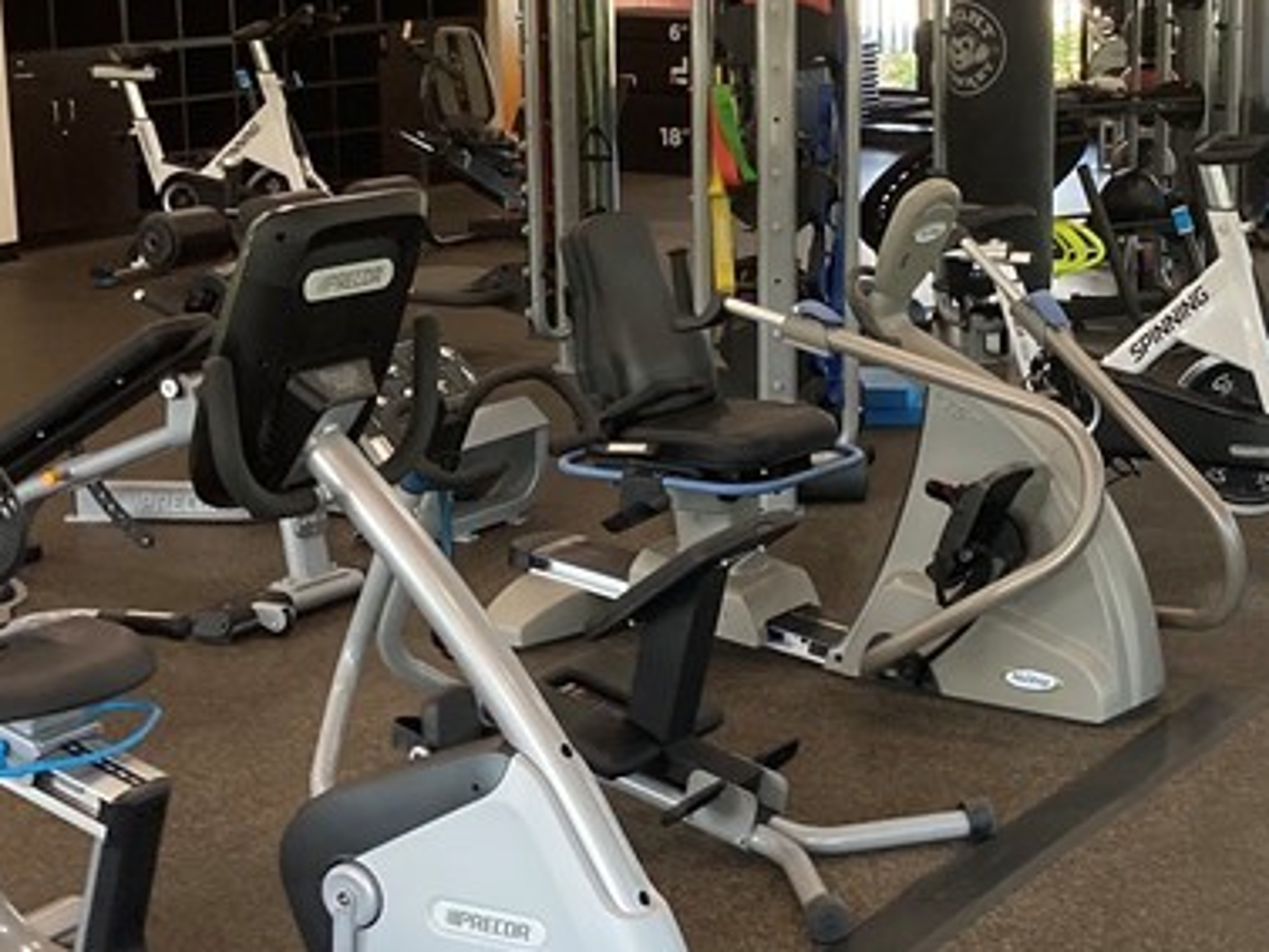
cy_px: 447
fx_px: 2787
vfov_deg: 19.4
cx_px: 983
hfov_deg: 25.3
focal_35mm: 76
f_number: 1.8
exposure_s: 1/60
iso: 100
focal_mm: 3.99
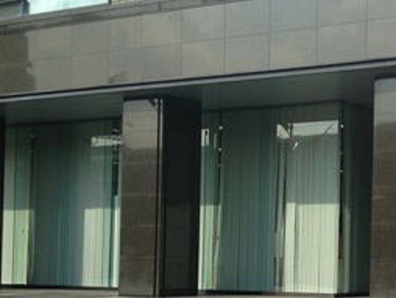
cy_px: 248
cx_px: 444
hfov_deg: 22.1
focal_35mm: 83
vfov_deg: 17.6
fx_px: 950
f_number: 2.4
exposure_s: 1/1085
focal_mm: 4.12
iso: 50
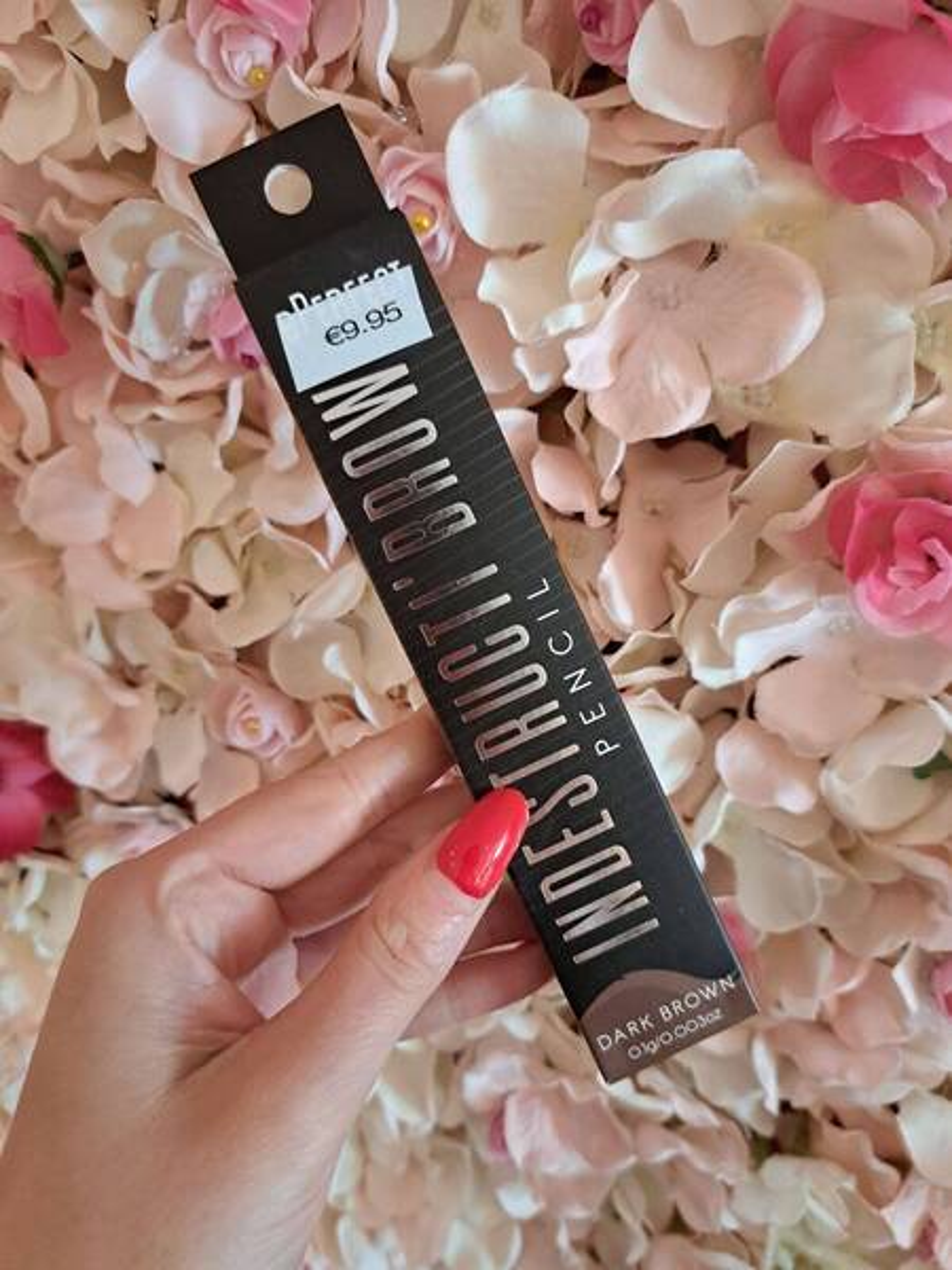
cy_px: 635
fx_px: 880
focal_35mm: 24
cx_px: 476
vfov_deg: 71.6
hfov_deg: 56.8
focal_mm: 5.23
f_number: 1.8
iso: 500
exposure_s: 1/50
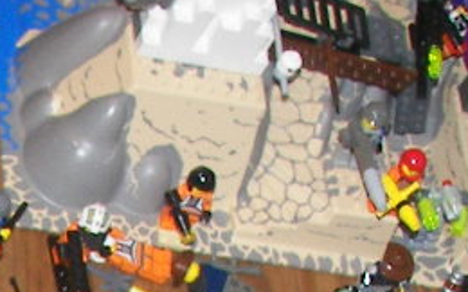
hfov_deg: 10.9
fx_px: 2396
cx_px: -162
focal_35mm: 188
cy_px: 616
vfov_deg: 6.7
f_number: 2.8
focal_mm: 6
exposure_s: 1/30
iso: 100
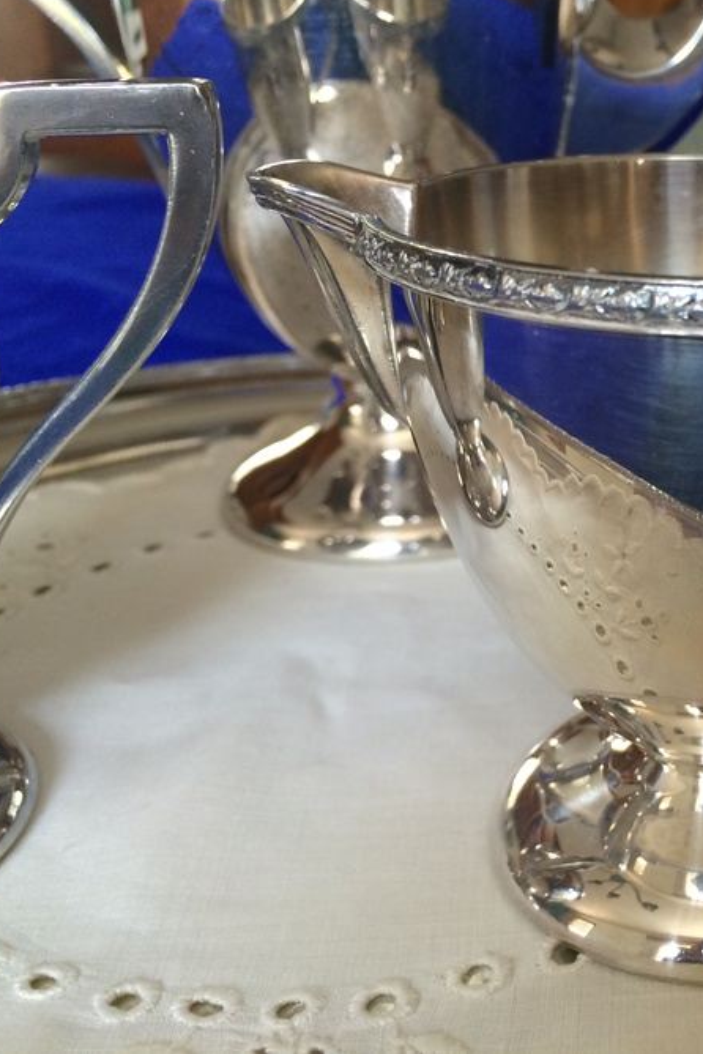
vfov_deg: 46.4
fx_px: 1230
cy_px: 524
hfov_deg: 29.9
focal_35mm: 42
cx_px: 687
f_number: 2.2
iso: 100
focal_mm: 4.12
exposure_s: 1/30
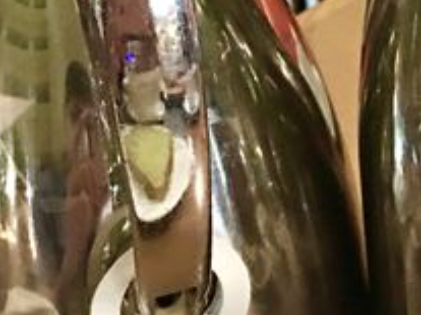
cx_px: 468
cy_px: 33
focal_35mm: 112
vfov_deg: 13.1
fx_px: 1361
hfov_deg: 17.0
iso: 80
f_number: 2.2
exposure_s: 1/4
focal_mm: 4.15
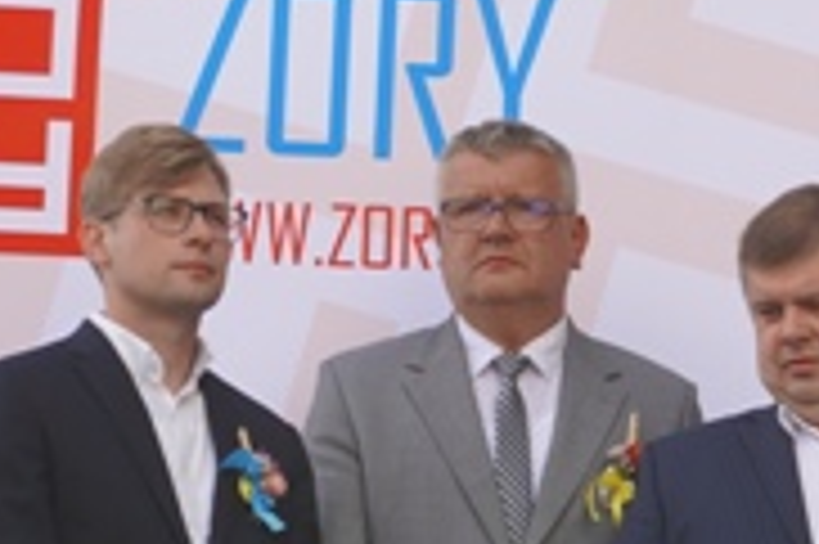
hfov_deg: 9.6
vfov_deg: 6.4
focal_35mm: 211
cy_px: 967
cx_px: 956
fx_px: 4802
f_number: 5
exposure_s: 1/250
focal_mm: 31
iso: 100
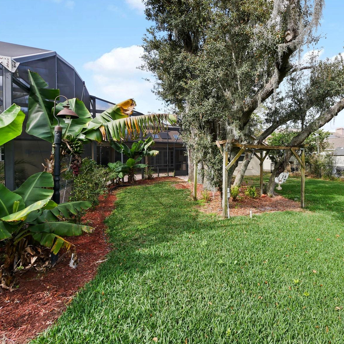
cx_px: 233
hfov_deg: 80.8
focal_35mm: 17
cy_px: 173
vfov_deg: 84.0
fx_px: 191
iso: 200
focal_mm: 7
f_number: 6.3
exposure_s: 1/320
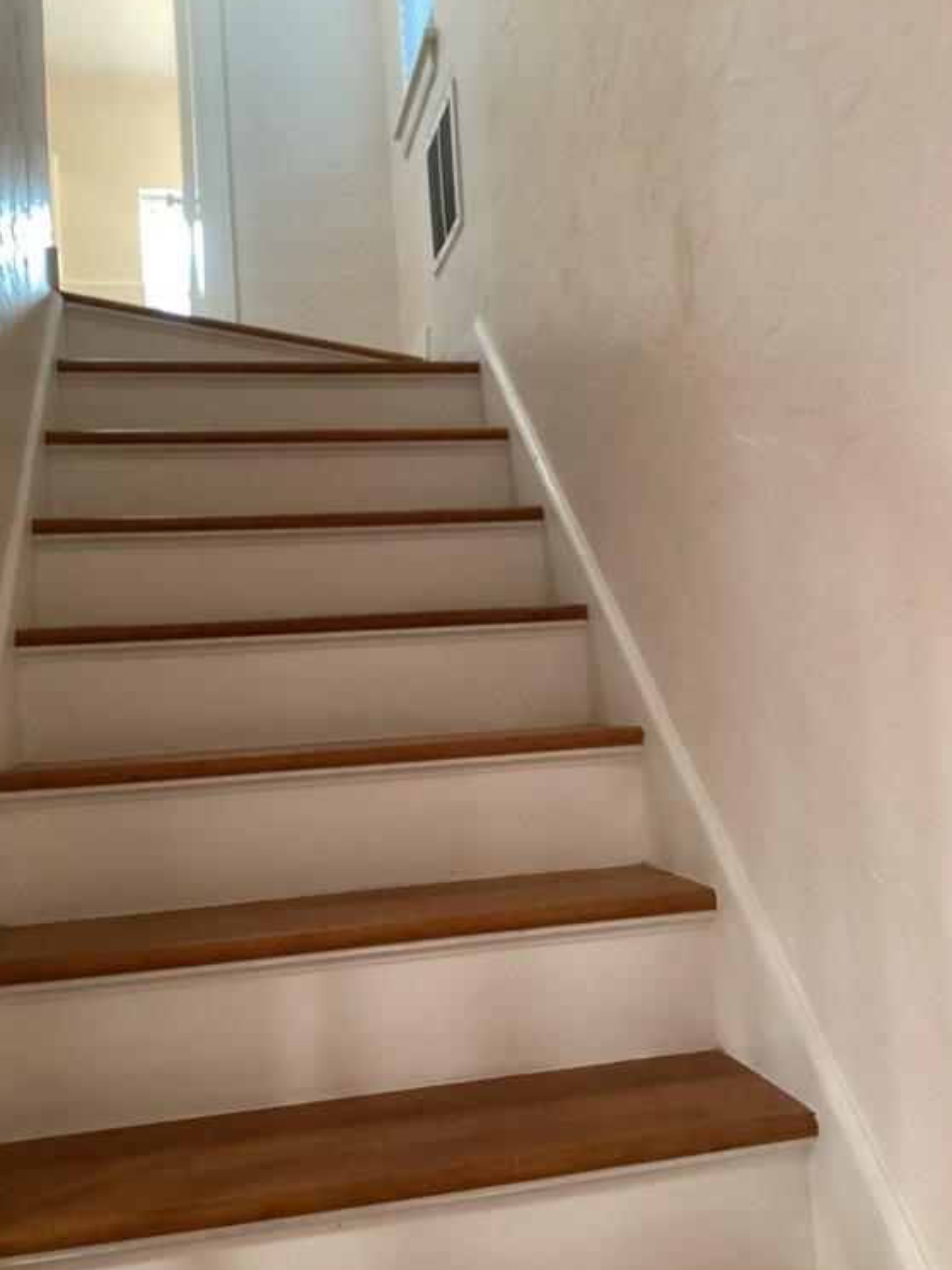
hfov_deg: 44.2
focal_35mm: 32
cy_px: 637
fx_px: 1173
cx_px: 478
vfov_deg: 56.8
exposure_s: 1/60
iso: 400
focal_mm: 3.3
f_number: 2.4
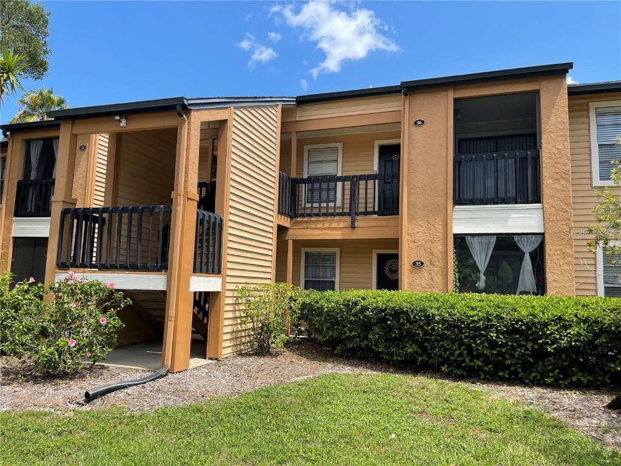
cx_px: 310
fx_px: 466
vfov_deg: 53.1
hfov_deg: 67.3
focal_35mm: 26
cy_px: 233
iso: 32
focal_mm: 5.1
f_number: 1.6
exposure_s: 1/1912
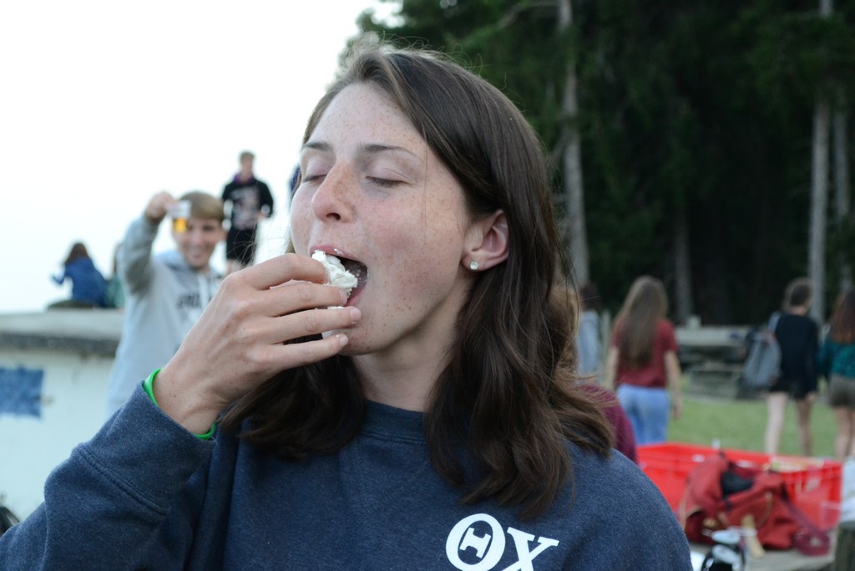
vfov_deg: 16.6
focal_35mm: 82
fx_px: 1960
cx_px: 428
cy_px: 286
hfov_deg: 24.6
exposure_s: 1/250
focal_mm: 55
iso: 1600
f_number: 8
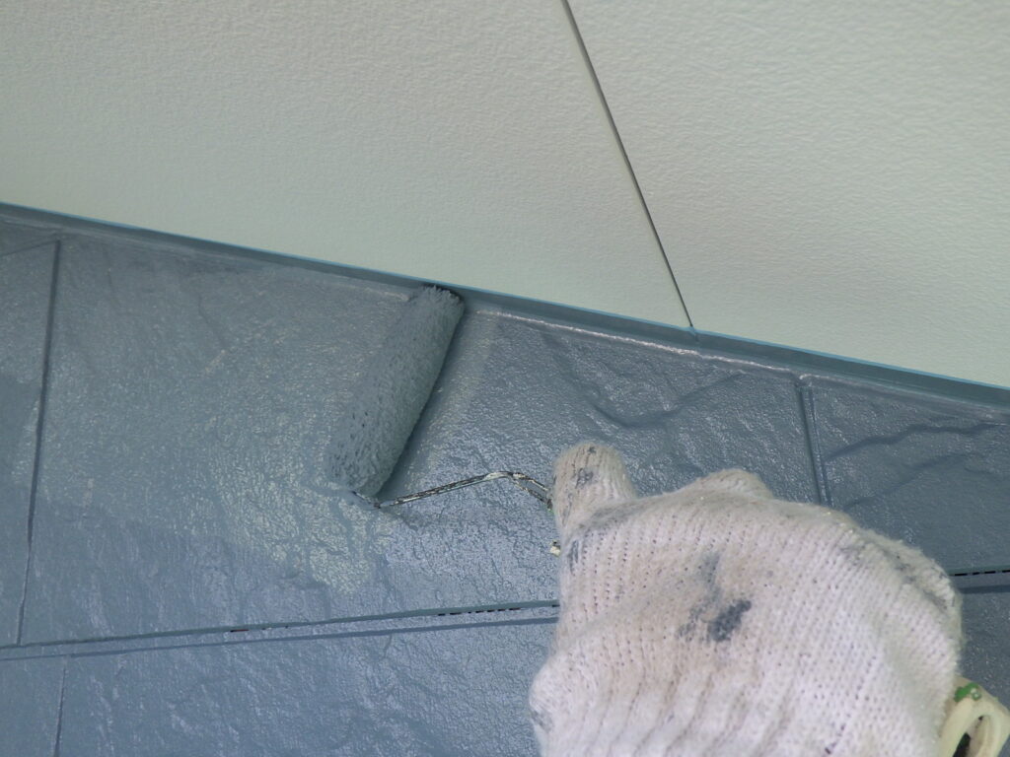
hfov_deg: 63.4
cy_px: 378
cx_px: 505
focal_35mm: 28
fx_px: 817
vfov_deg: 49.7
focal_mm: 5
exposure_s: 1/160
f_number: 4.2
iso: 125
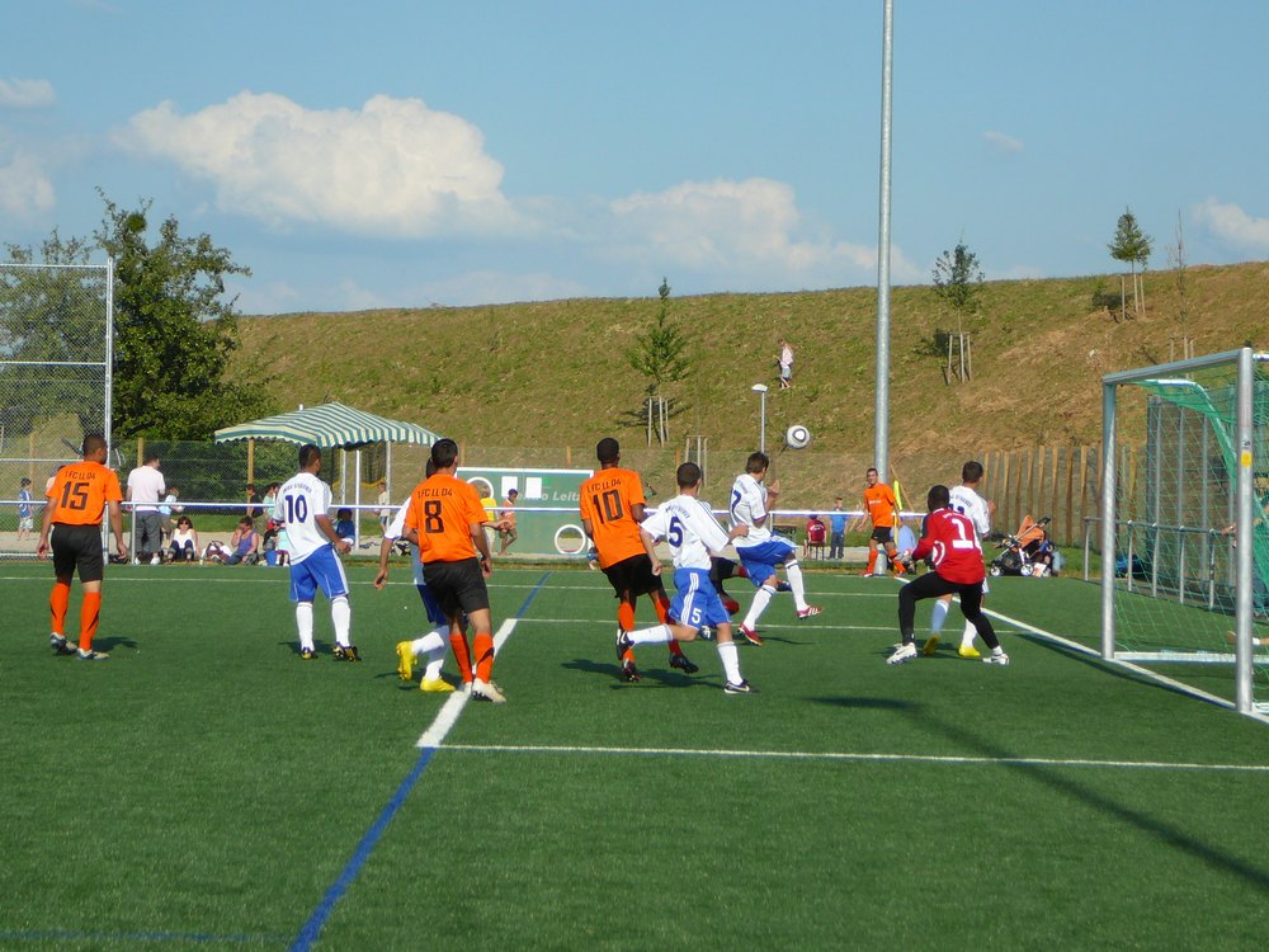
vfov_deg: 14.1
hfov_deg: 18.7
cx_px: 634
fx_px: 3849
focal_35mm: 105
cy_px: 476
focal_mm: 15.6
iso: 80
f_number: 3.9
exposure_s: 1/800
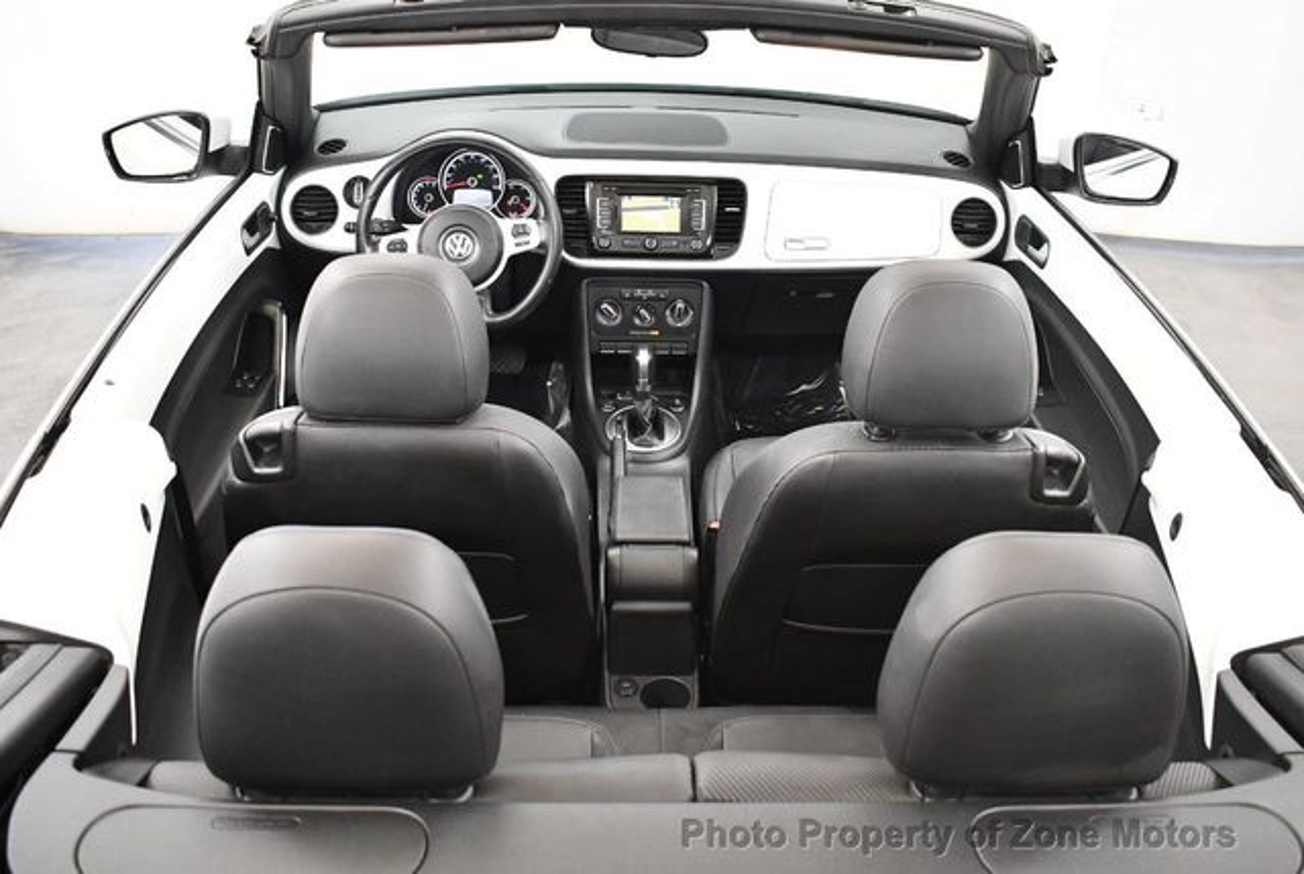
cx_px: 652
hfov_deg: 53.1
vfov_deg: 37.0
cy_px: 437
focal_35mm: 36
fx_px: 1306
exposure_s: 1/125
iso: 3200
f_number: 3.5
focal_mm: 18
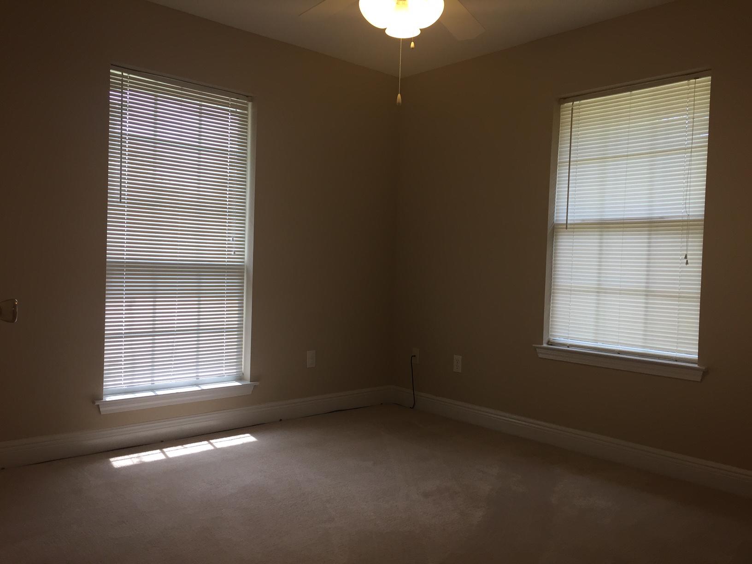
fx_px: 630
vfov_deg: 48.2
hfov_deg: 61.7
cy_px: 282
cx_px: 376
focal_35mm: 29
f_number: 2.2
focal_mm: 4.15
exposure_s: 1/120
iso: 50
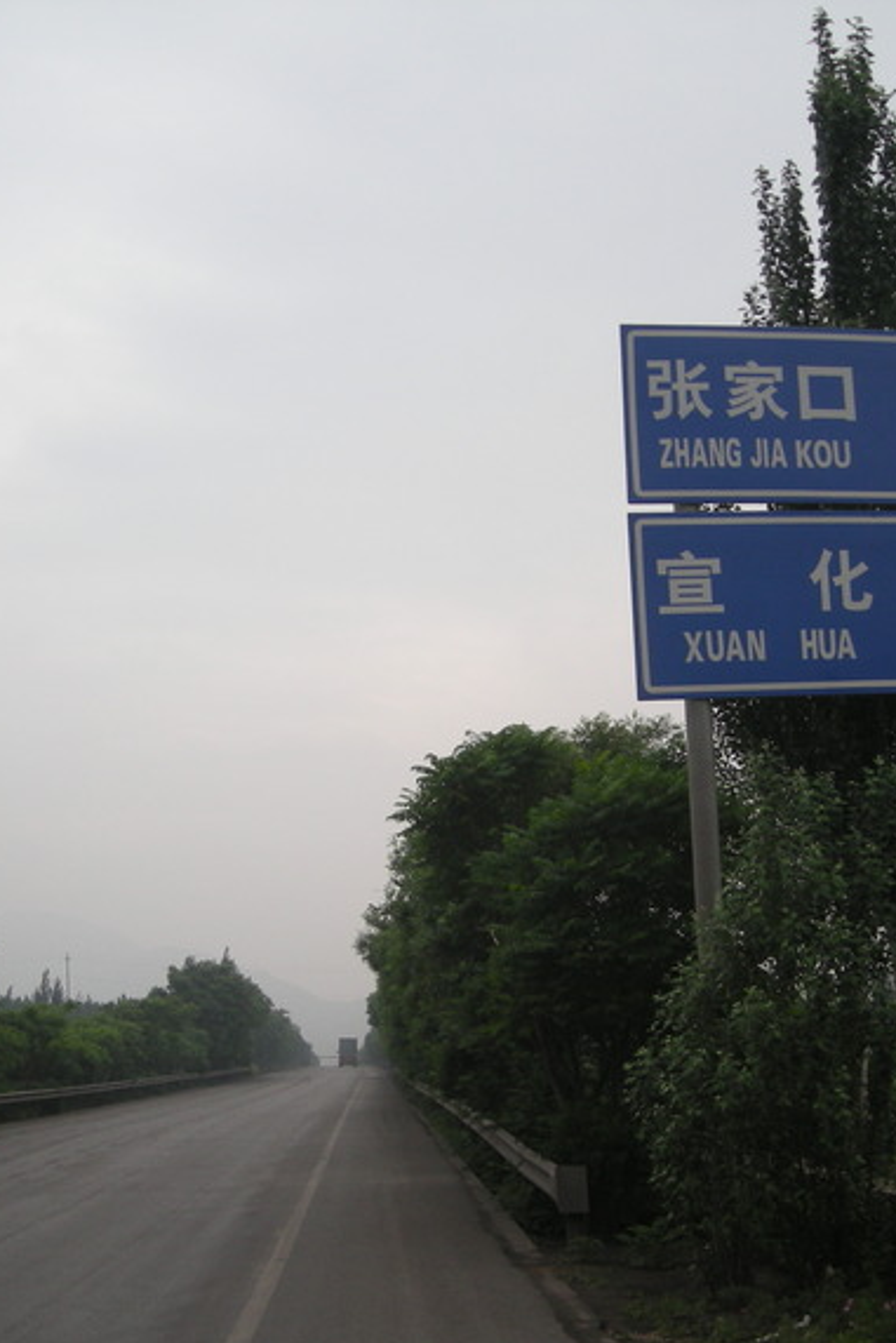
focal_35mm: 51
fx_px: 1903
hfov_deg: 26.5
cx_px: 496
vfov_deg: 38.9
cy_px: 703
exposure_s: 1/338
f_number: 2.8
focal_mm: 5.7
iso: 50
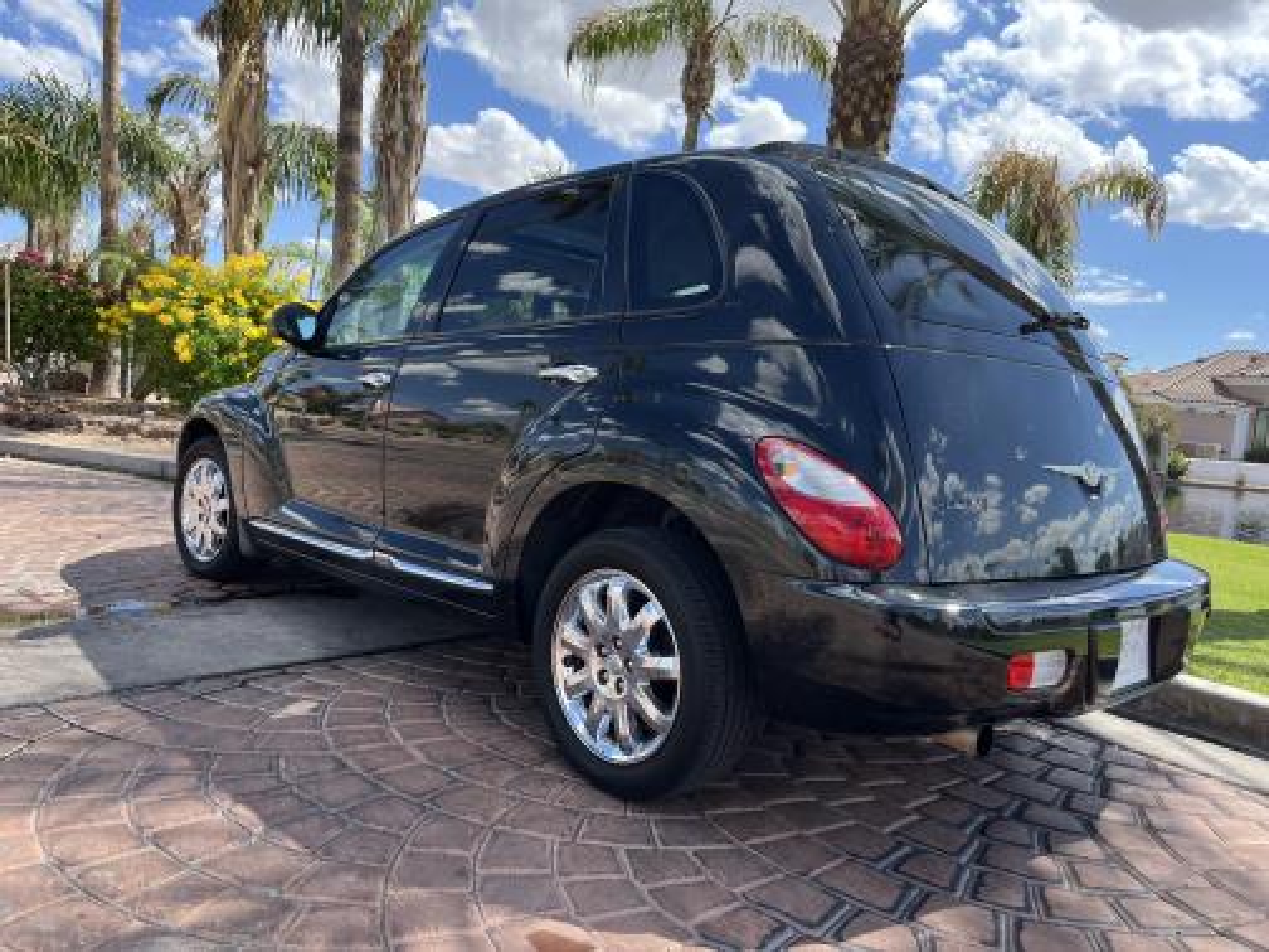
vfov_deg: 53.1
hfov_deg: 67.3
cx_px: 634
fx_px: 953
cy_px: 476
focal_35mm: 26
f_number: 1.6
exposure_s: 1/1106
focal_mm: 5.1
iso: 50
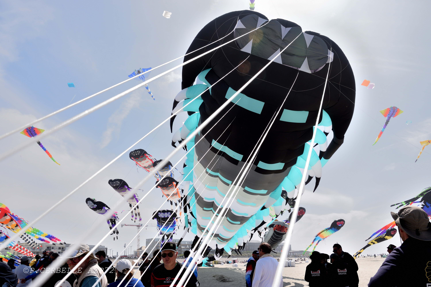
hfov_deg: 67.4
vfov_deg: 47.9
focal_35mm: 27
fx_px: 323
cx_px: 216
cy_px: 144
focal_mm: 18
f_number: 9
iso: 100
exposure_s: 1/250
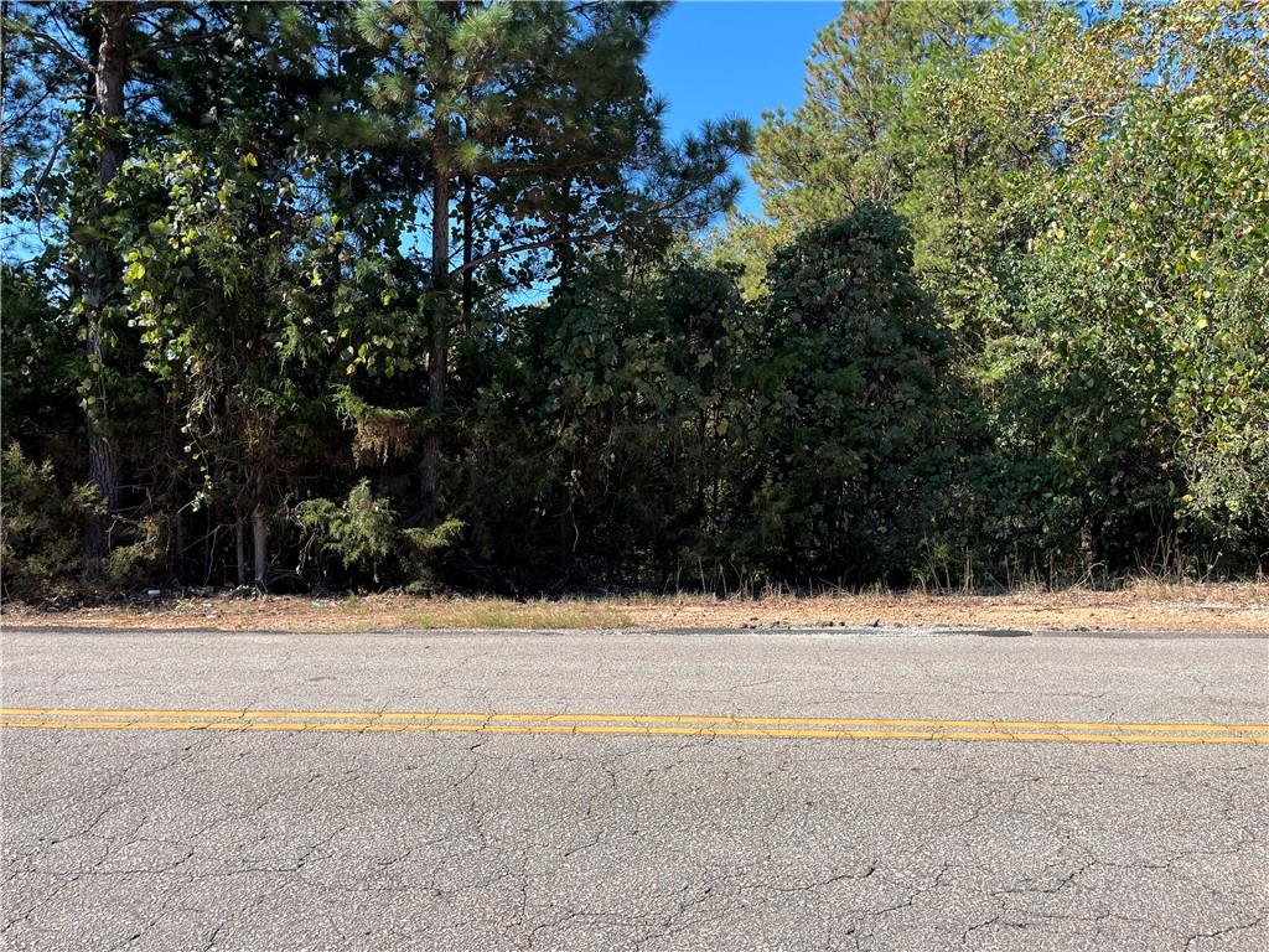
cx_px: 634
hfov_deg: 67.3
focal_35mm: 26
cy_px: 476
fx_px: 953
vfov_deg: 53.1
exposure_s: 1/1536
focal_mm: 5.1
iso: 50
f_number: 1.6
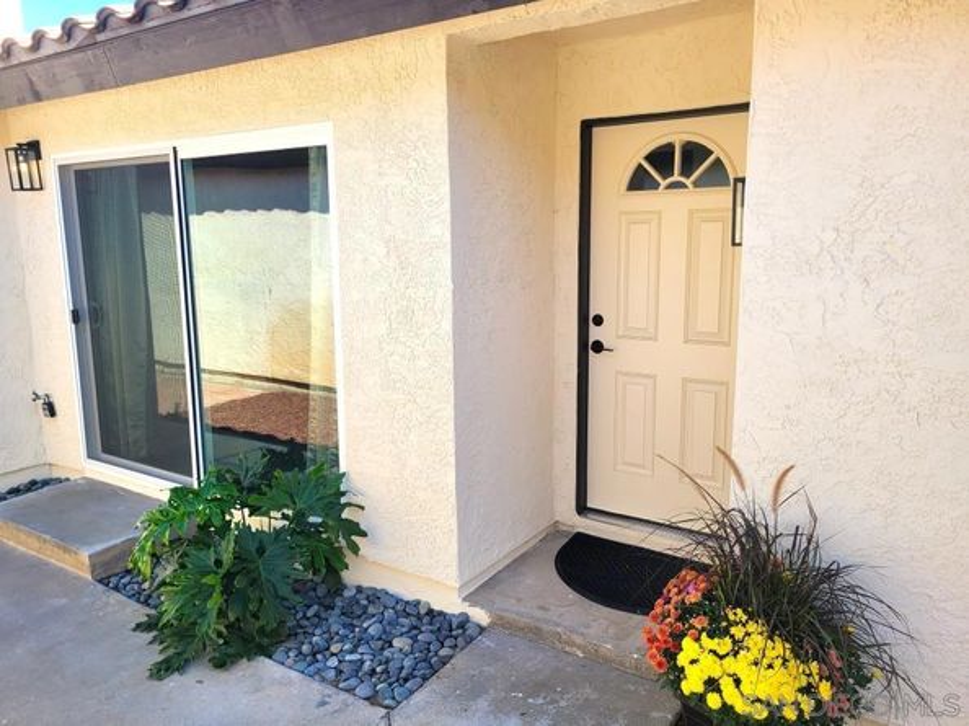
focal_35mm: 26
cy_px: 363
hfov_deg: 67.3
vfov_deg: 53.0
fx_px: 728
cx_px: 484
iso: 40
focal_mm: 5.4
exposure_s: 1/557
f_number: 1.8
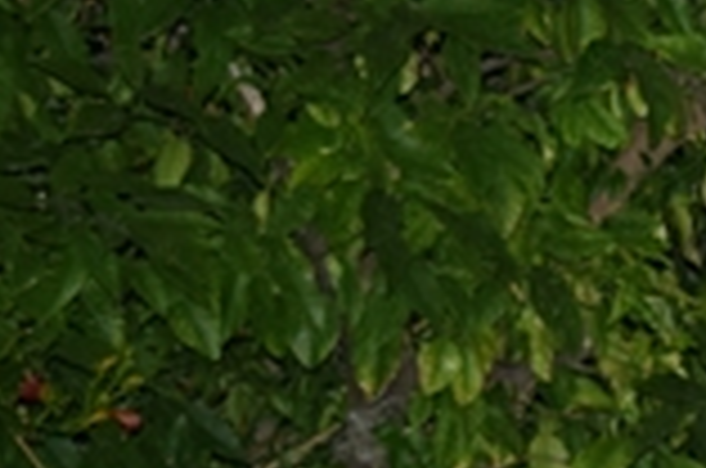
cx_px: 1560
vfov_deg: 4.0
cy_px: 866
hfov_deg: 6.0
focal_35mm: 335
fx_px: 6560
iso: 800
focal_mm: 35
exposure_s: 1/60
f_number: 4.5
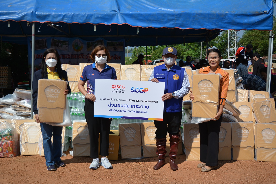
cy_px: 92
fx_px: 311
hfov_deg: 47.9
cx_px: 138
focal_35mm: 40
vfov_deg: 33.1
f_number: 4.5
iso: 100
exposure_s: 1/1250
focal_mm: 27
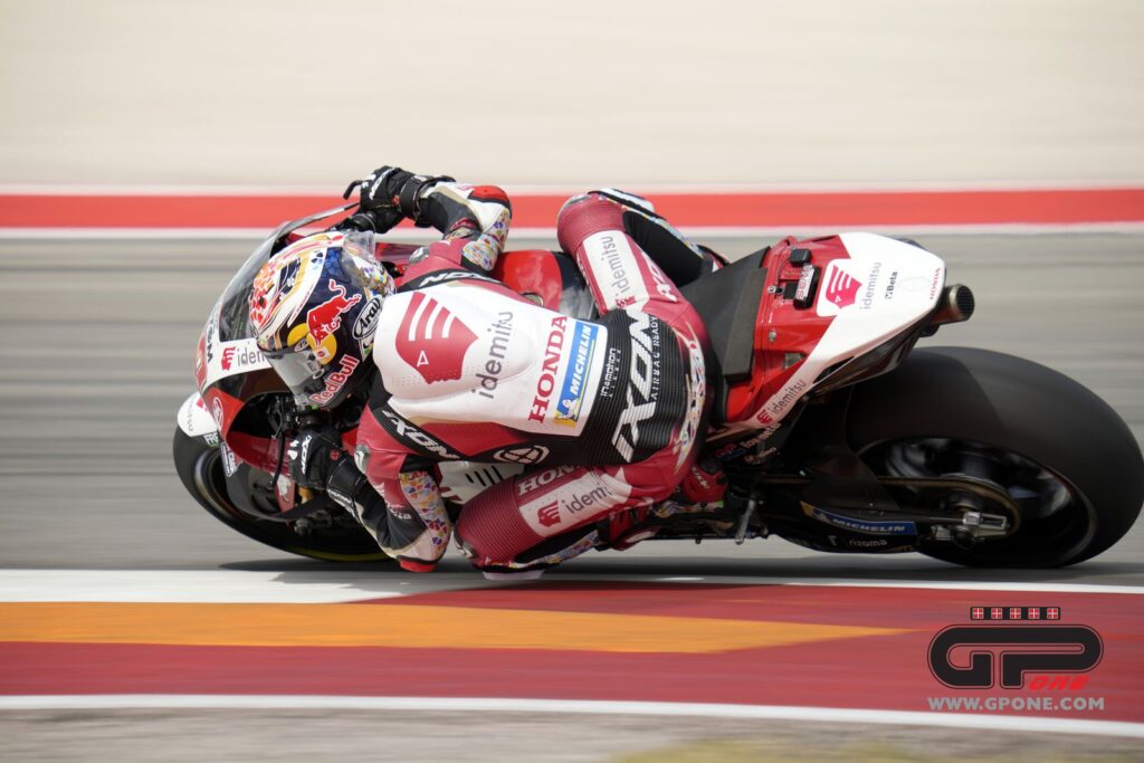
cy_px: 382
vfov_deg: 3.4
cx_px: 572
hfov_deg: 5.1
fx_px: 12925
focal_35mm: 407
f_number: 8
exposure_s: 1/320
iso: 100
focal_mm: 406.7
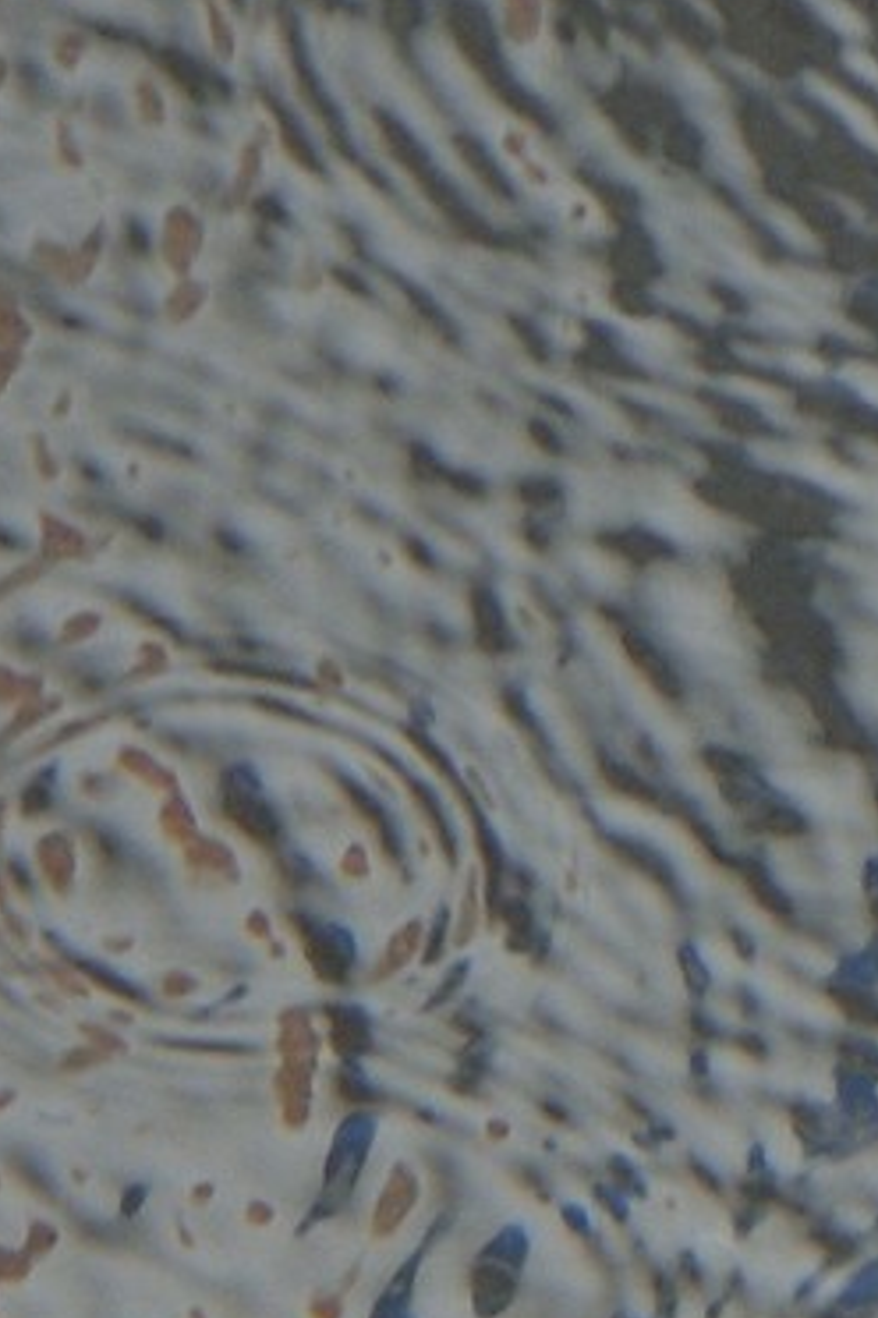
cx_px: 2191
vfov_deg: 1.6
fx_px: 47262
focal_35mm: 1292
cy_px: 3635
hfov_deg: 1.1
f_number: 9
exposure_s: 1/200
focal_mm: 200
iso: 400
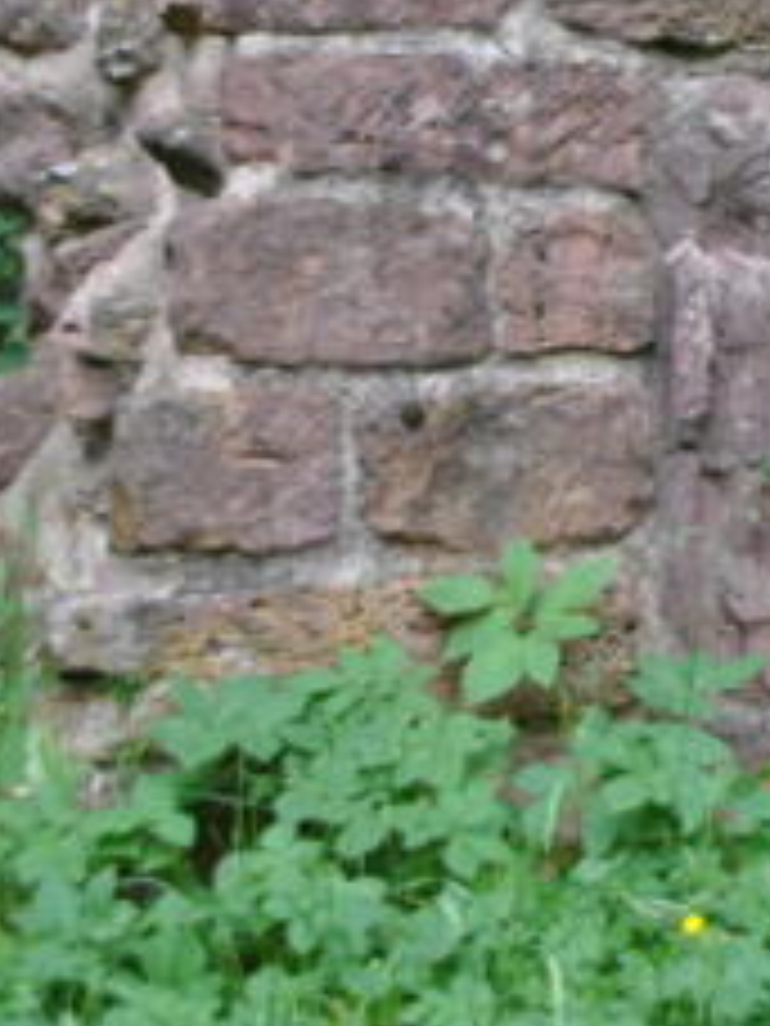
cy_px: 216
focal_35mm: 112
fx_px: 3333
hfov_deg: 12.6
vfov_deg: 17.4
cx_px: 1090
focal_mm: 27
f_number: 3.8
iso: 100
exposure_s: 1/20
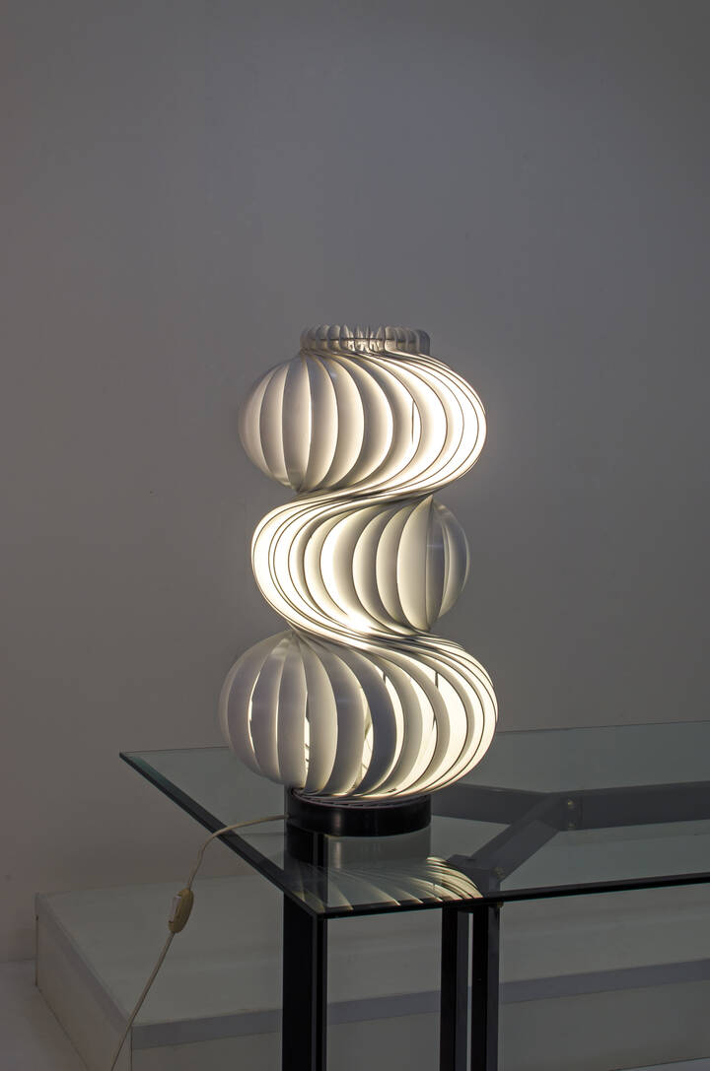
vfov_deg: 37.9
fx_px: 1560
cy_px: 536
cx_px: 355
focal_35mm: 52
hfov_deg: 25.6
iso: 125
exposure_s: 1/2
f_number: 16
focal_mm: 35
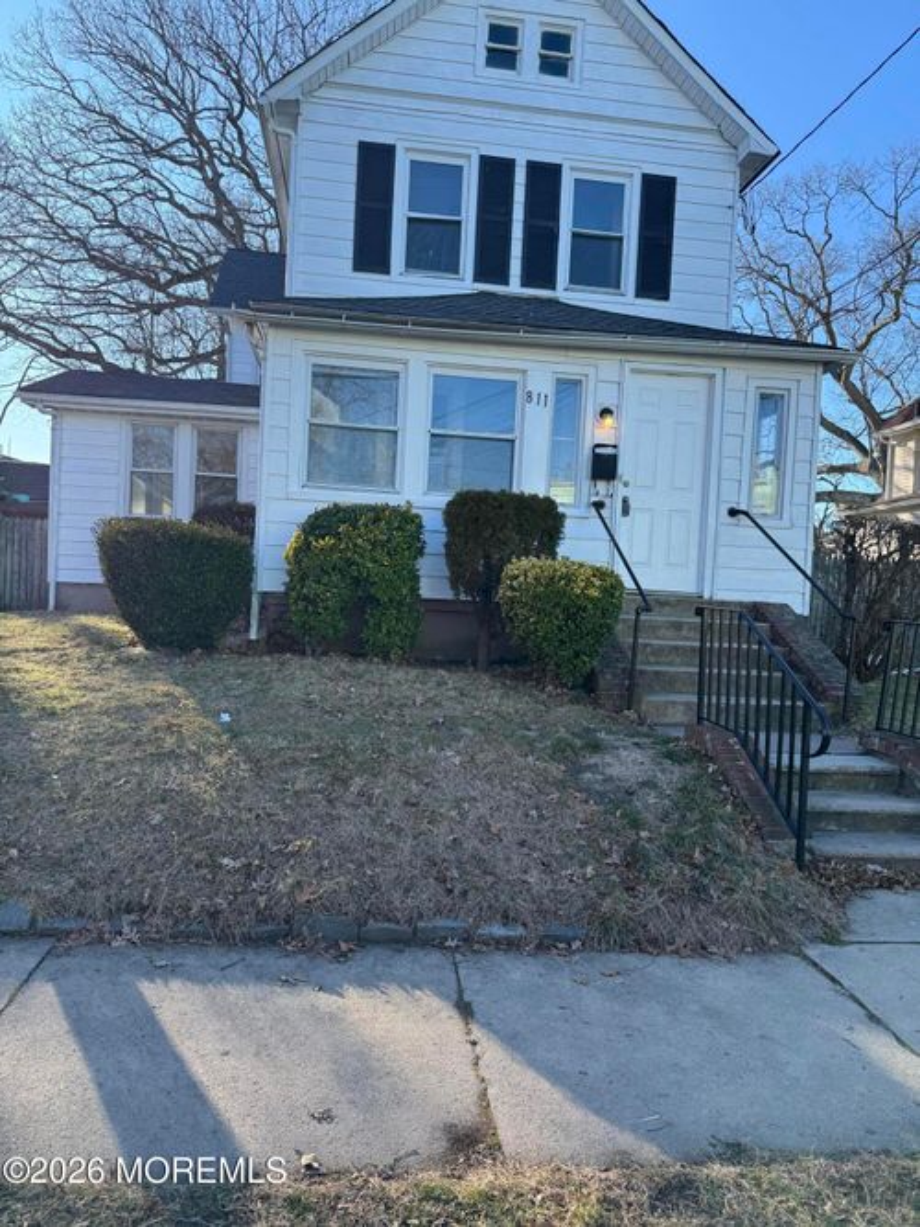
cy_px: 614
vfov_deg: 71.6
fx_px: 851
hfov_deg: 56.8
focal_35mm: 24
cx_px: 460
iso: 80
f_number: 1.78
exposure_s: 1/1311
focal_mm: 6.76
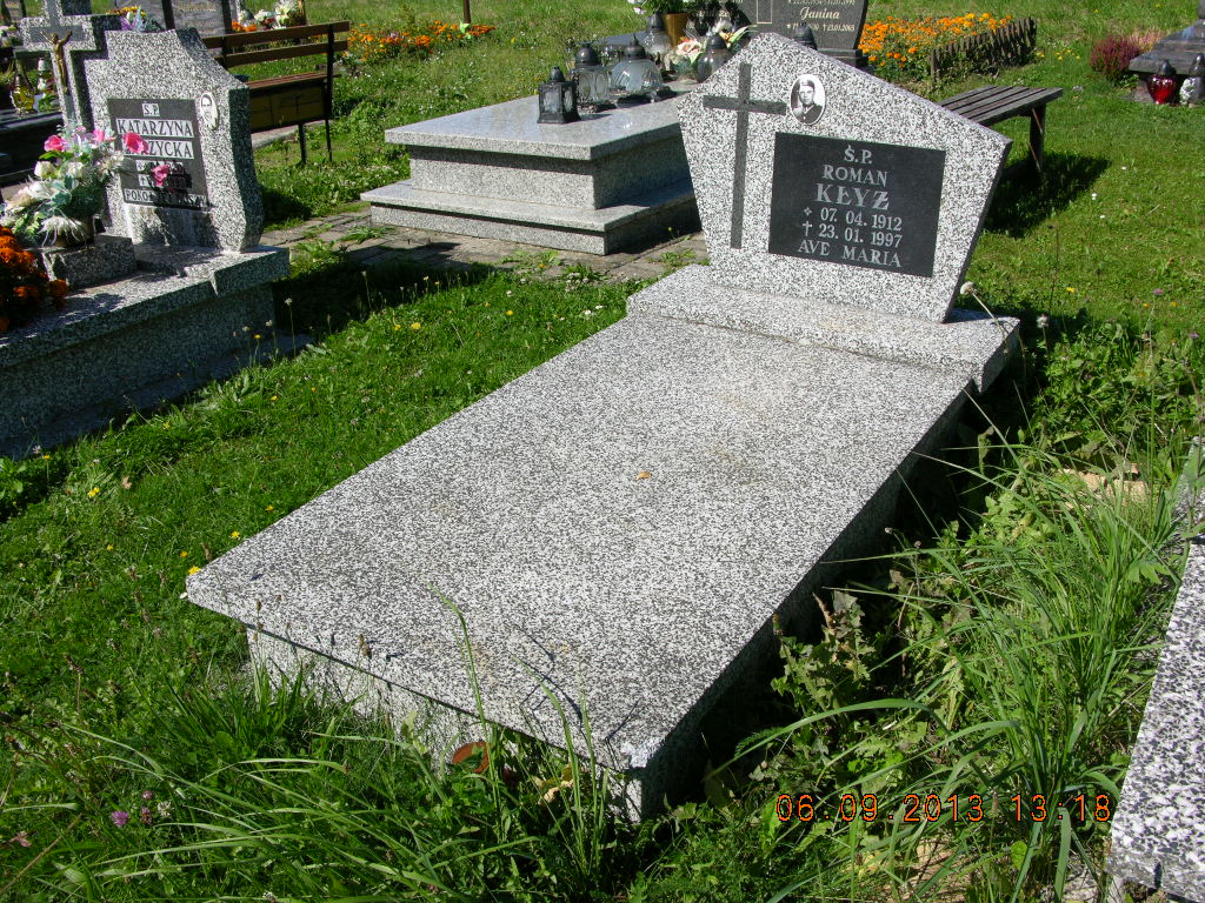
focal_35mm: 35
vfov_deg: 40.7
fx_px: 1218
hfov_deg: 52.6
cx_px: 602
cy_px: 452
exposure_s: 1/246
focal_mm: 8.9
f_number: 6.3
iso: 50
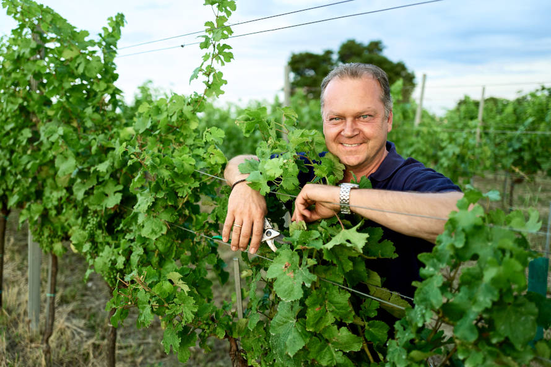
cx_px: 276
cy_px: 184
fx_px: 428
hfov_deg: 65.5
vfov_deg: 46.4
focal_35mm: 28
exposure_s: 1/400
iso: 200
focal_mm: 28
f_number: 1.7
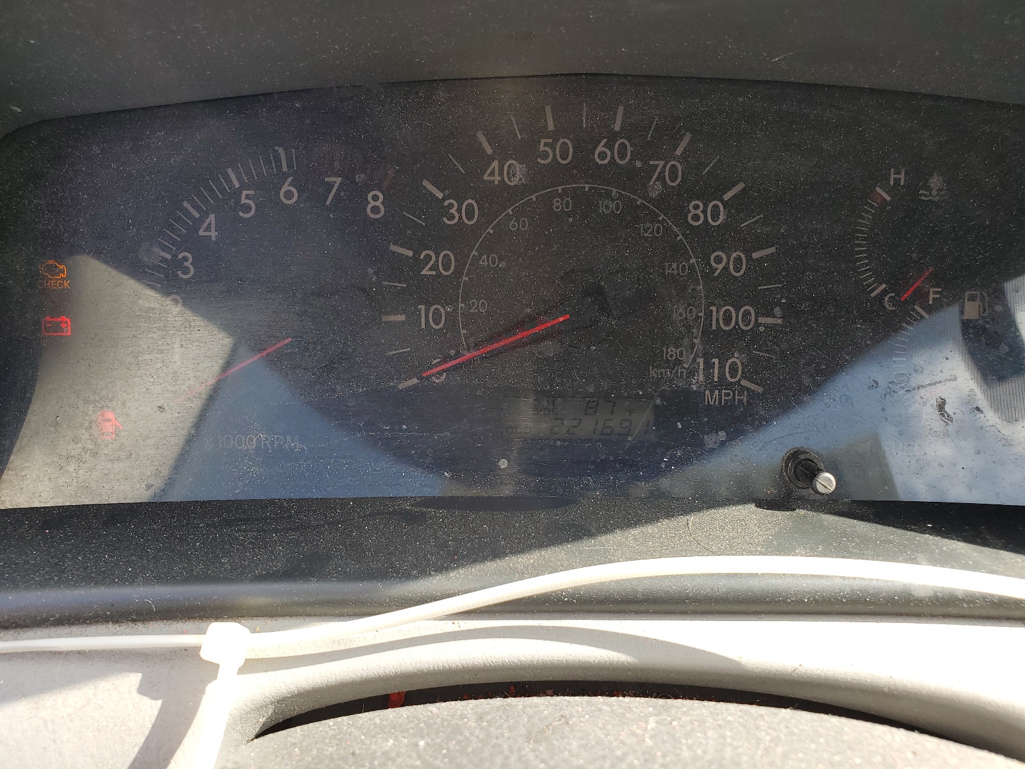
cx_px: 512
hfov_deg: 67.3
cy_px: 384
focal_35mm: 26
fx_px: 770
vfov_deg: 53.1
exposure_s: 1/143
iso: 50
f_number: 1.5
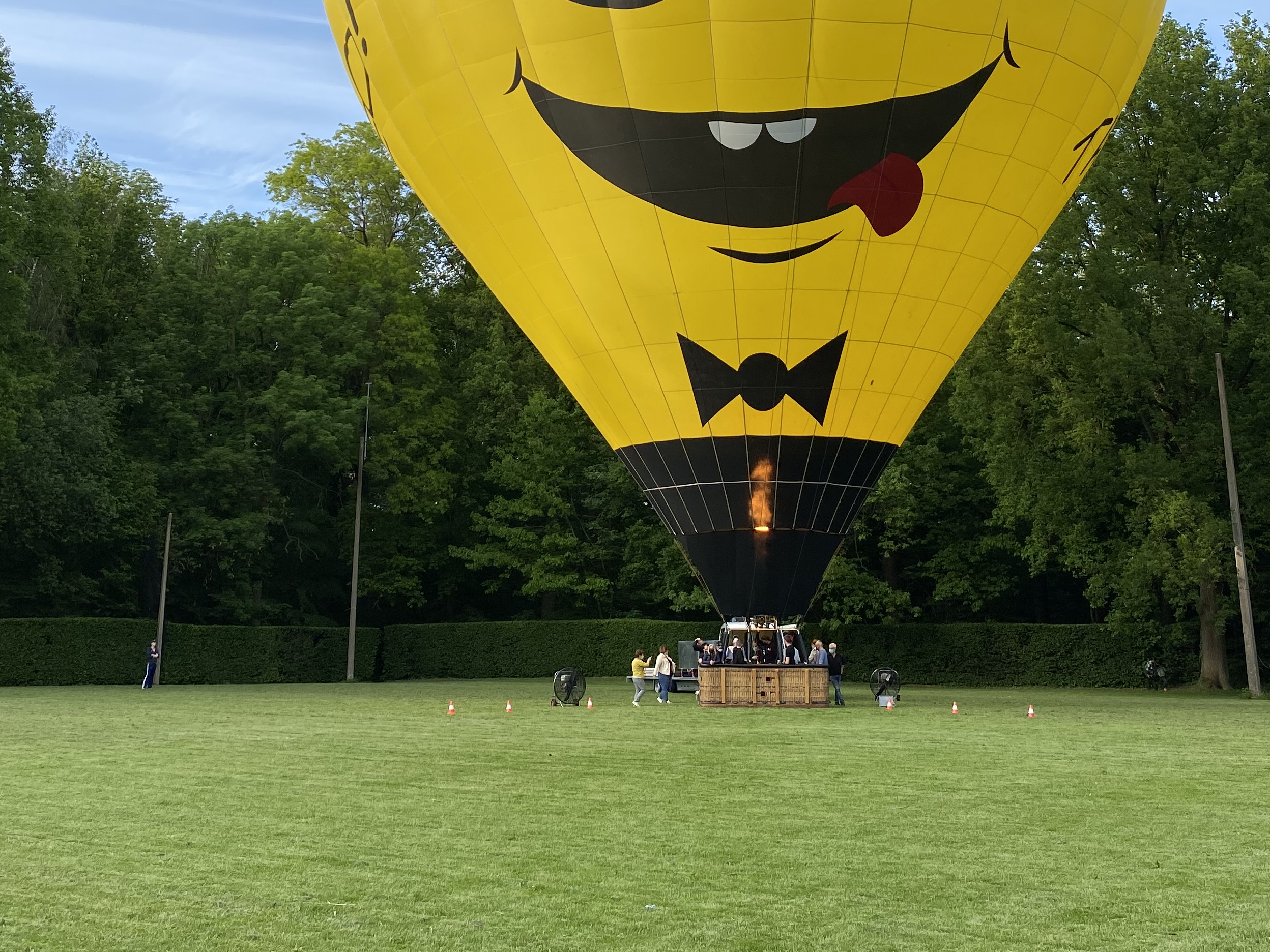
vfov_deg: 33.4
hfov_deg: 44.8
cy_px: 196
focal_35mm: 42
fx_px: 1541
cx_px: 660
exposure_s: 1/827
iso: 32
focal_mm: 4.25
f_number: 1.8
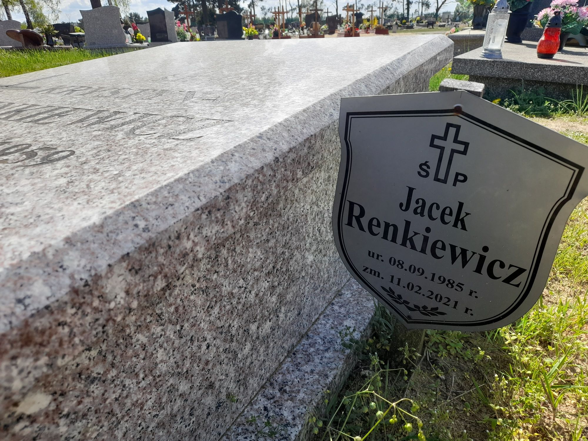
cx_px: 294
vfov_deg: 54.9
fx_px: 425
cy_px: 220
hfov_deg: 69.4
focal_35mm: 25
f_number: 2
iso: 20
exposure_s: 1/361
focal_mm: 4.6
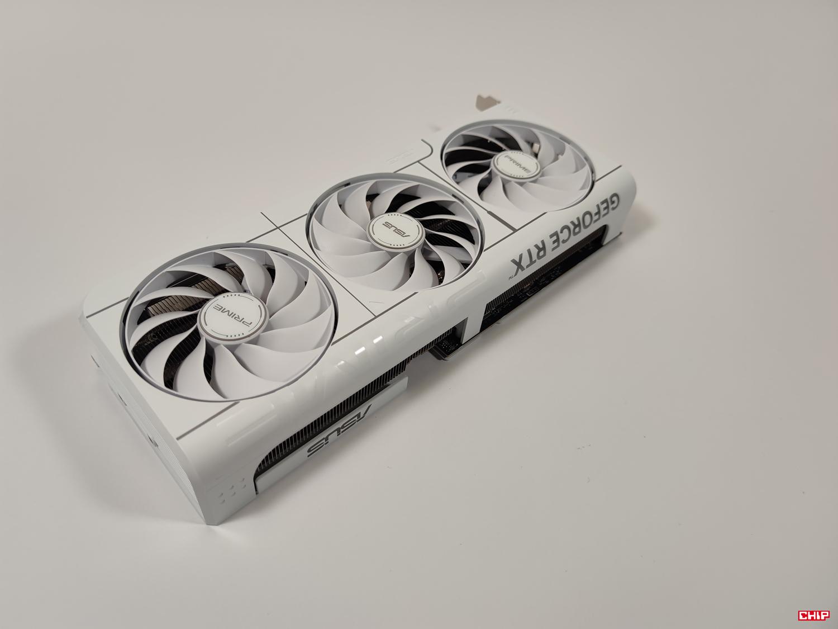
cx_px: 419
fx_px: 605
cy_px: 314
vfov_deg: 54.9
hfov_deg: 69.4
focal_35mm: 25
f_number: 1.85
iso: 50
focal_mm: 6.78
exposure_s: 1/111
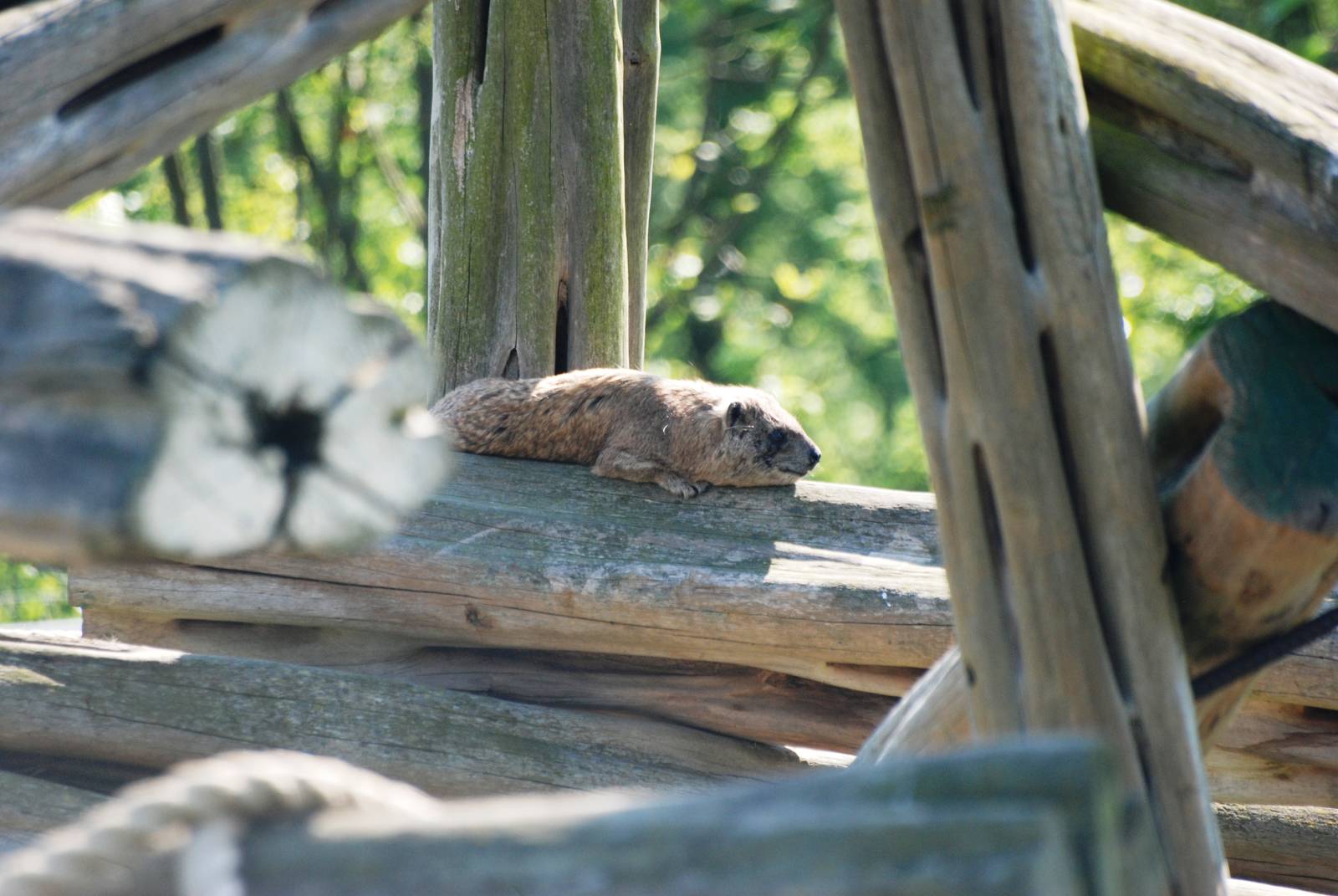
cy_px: 448
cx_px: 669
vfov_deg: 3.1
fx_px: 16745
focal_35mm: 450
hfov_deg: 4.6
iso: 400
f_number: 5.6
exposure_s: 1/320
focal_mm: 300
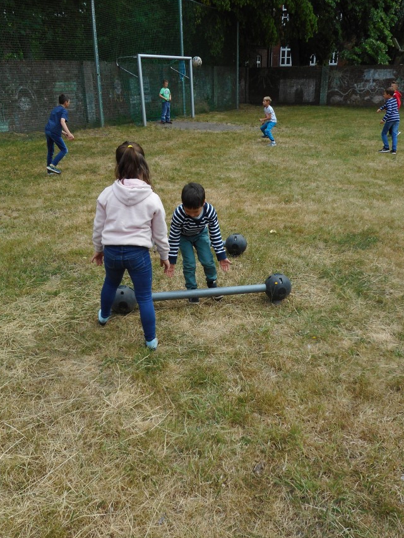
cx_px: 217
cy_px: 295
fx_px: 467
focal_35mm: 30
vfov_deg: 59.8
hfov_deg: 46.8
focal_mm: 4.5
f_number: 3.7
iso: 80
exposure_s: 1/500
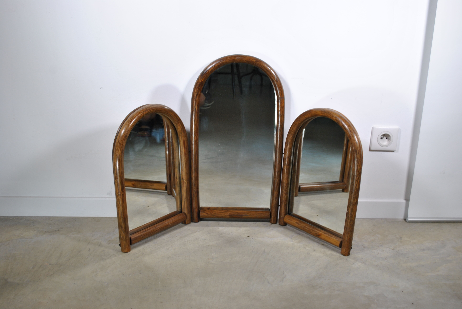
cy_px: 154
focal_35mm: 39
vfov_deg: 34.3
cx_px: 231
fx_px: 501
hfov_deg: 49.5
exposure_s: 1/50
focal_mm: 26
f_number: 5
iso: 200
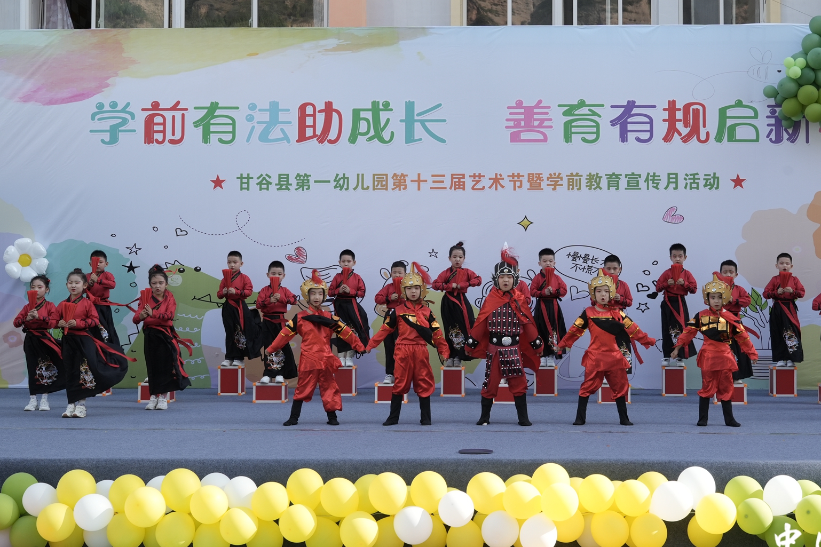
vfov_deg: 28.1
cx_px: 478
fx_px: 1094
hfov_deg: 41.0
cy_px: 270
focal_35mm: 48
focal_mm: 41
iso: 400
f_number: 9
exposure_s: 1/200
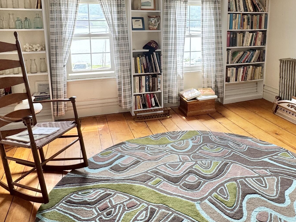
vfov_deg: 44.4
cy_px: 64
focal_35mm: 31
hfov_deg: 57.8
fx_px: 265
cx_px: 180
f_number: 2.2
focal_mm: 2.22
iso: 64
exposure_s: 1/99
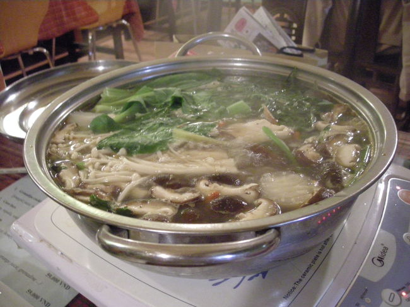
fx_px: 414
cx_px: 205
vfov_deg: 40.7
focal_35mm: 35
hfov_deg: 52.6
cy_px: 154
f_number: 2.8
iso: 800
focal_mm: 5.7
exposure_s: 1/5.7
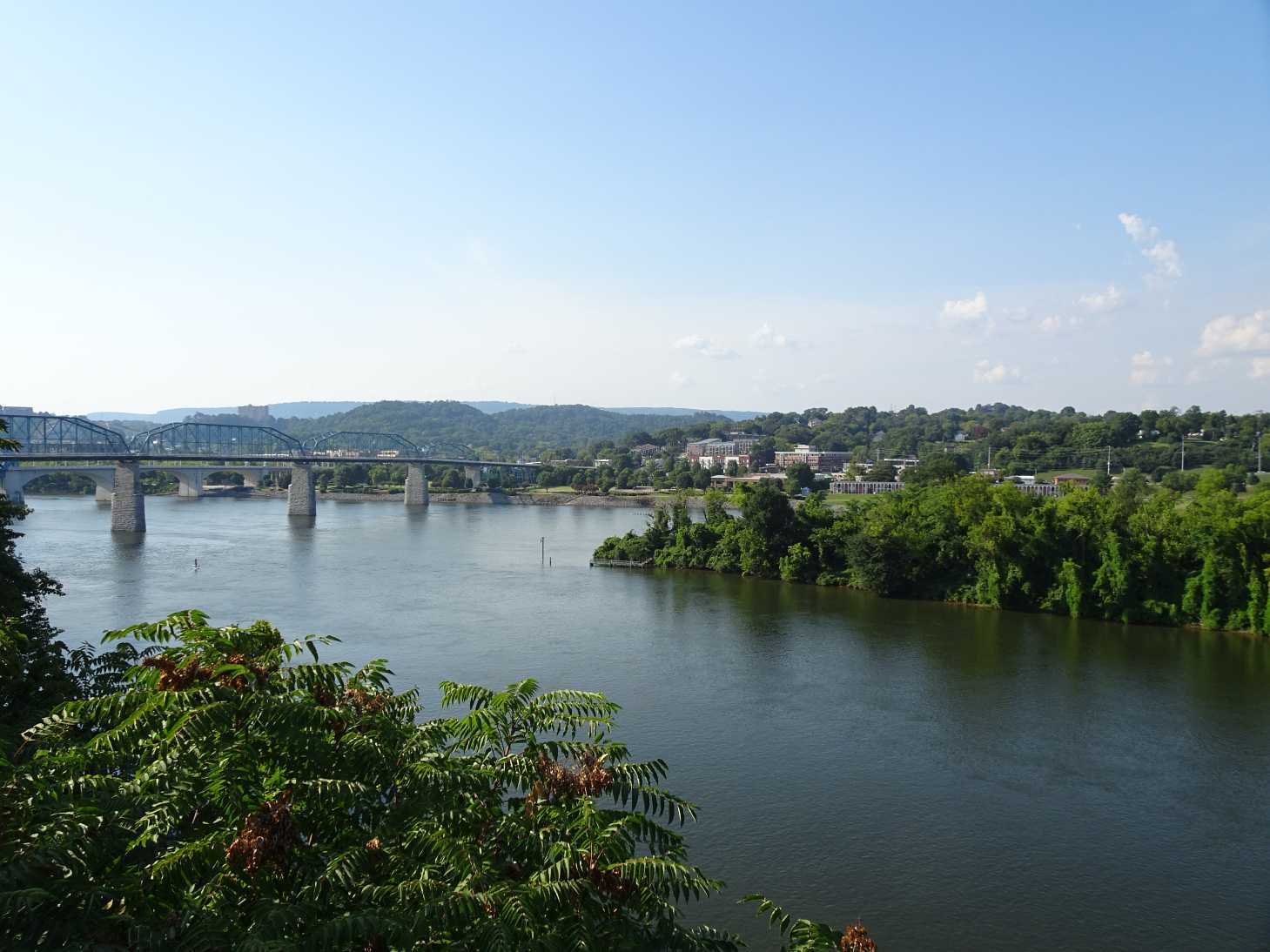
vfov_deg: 53.1
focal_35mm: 26
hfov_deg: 67.3
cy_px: 476
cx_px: 635
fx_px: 954
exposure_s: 1/640
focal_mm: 4.45
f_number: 3.5
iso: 80
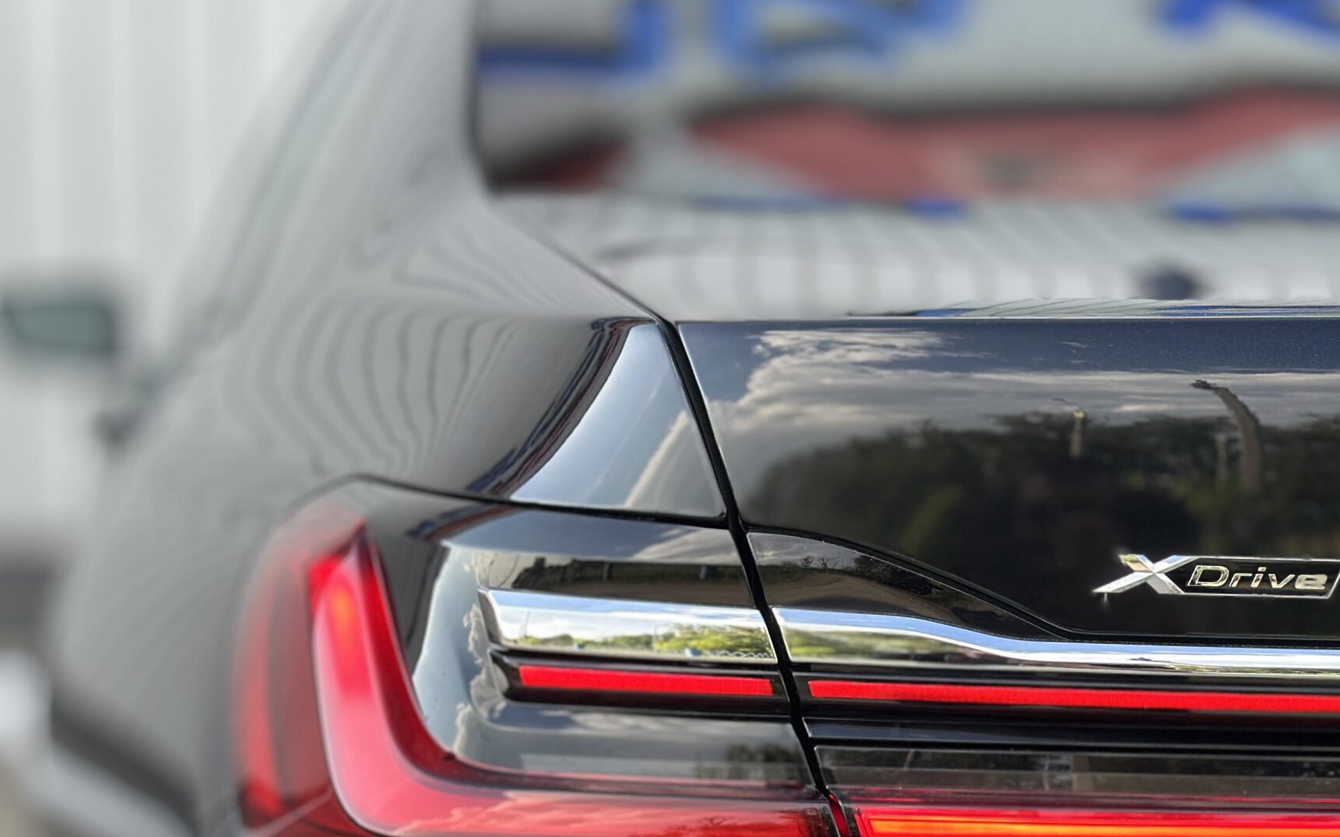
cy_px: 709
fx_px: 2775
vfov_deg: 17.0
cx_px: 711
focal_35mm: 76
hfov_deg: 27.1
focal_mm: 6.86
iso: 80
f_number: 1.78
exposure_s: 1/638
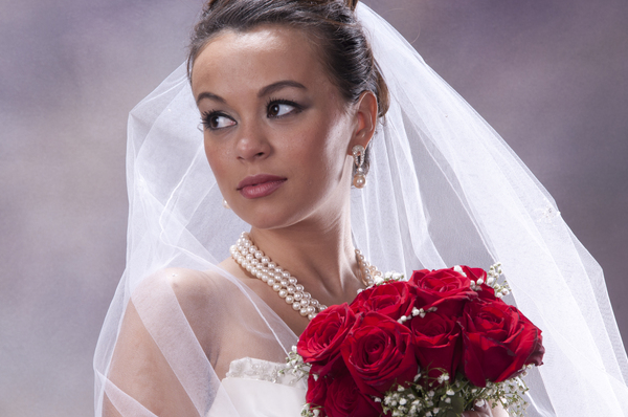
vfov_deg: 7.4
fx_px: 3205
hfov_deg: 11.2
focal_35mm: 184
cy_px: 229
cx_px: 288
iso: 200
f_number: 11
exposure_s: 1/125
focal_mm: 92
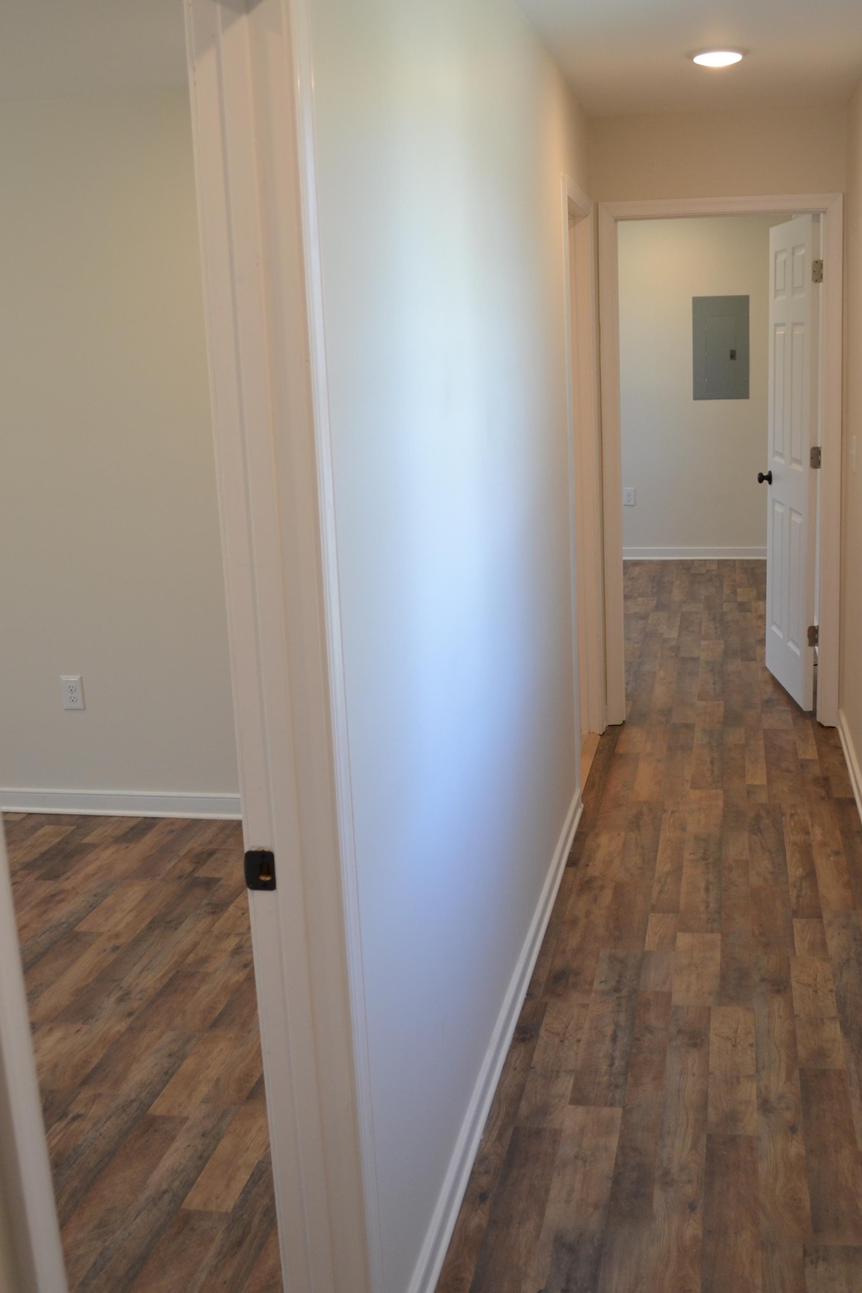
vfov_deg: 53.1
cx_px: 518
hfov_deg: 36.7
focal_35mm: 36
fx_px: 1293
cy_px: 630
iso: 400
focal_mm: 18
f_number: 4.5
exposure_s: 1/80
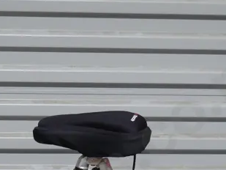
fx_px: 1038
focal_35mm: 159
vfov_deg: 9.0
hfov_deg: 12.2
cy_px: 280
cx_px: -29
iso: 640
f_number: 5.2
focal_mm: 24
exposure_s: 1/60
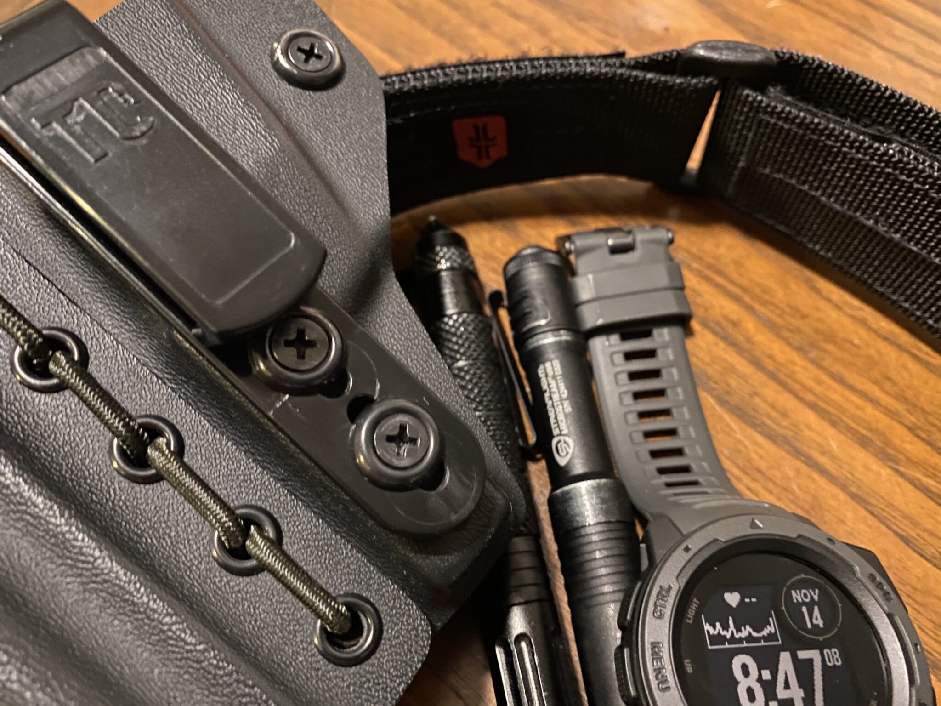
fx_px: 707
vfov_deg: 53.1
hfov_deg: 67.3
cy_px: 353
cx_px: 470
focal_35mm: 26
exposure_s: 1/10
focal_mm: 4.25
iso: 500
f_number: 1.8
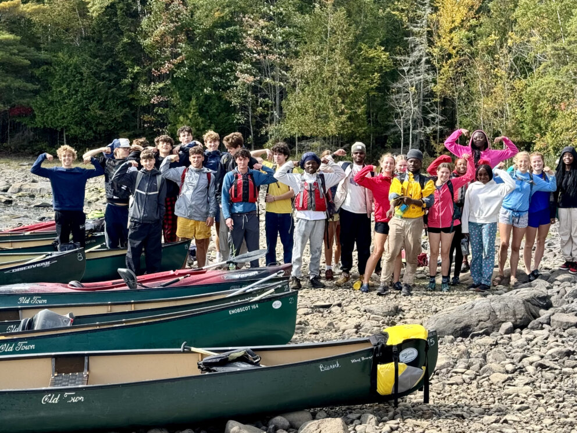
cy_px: 216
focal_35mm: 48
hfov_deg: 39.7
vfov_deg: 30.3
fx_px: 800
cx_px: 288
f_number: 1.78
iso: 64
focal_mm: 6.76
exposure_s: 1/1490
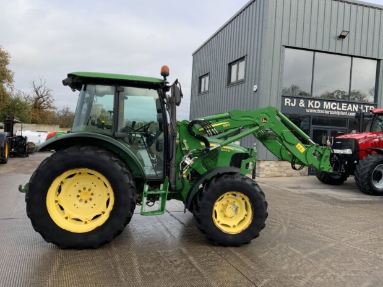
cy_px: 141
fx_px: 332
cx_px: 191
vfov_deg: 46.8
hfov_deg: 60.0
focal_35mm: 30
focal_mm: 3
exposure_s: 1/700
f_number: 1.8
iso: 16
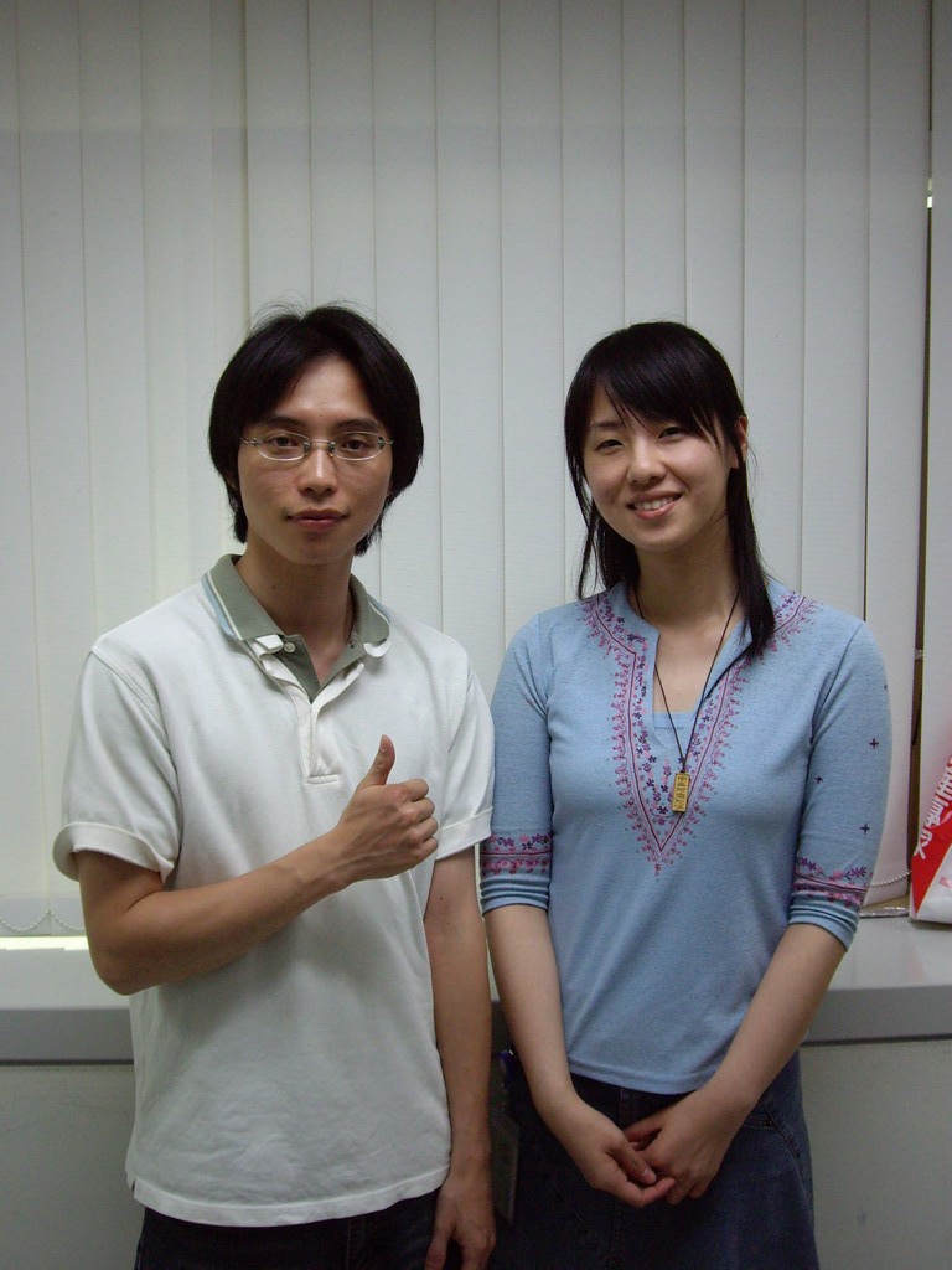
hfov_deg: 30.9
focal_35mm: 47
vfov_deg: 40.4
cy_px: 635
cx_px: 476
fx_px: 1723
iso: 200
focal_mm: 7.6
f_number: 3
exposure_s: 1/60
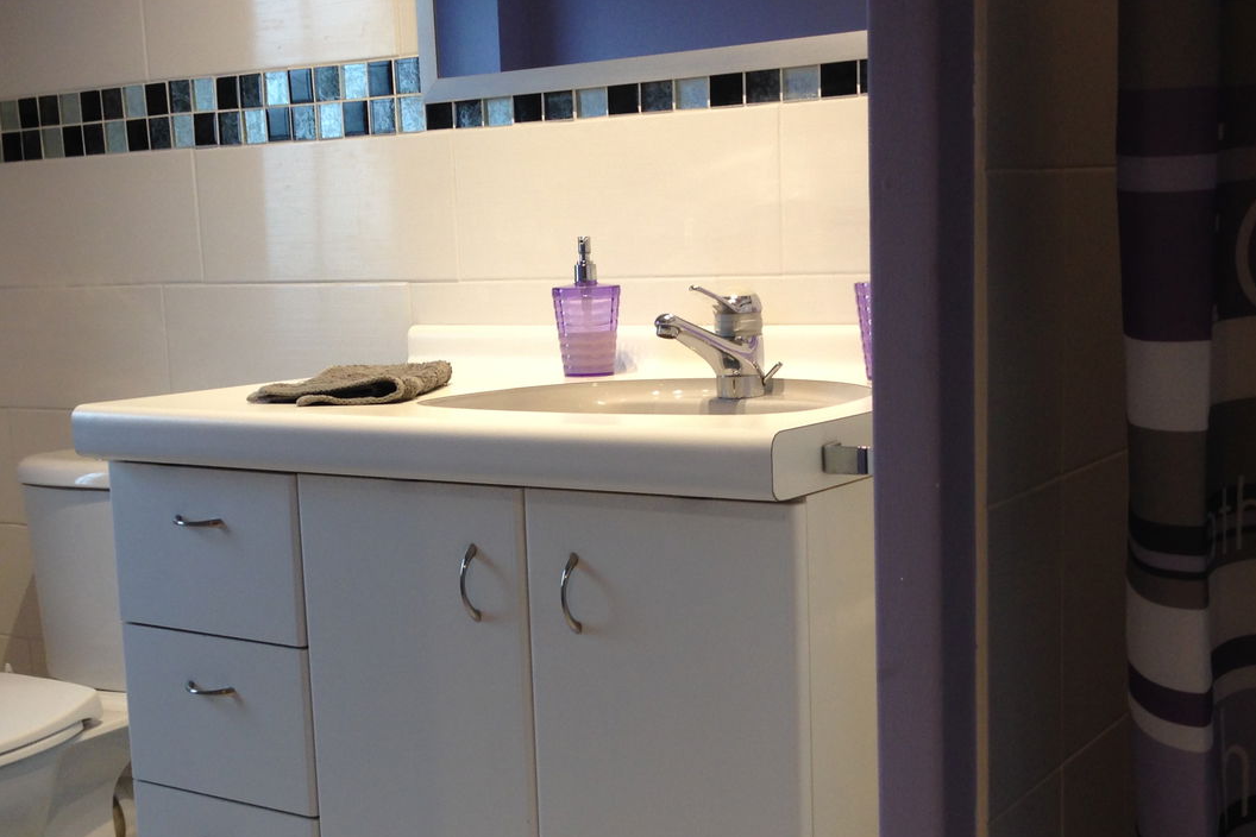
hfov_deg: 38.2
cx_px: 589
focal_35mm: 52
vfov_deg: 25.9
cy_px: 511
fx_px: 1814
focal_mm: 4.12
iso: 50
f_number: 2.4
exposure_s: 1/20
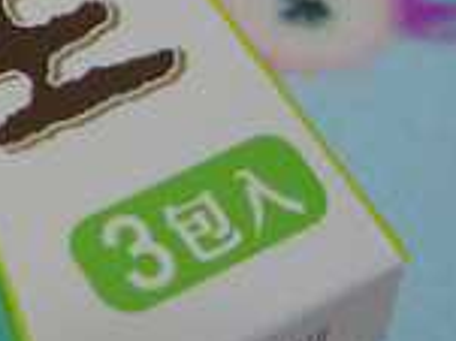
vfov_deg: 10.6
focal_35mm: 139
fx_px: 1830
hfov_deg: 13.3
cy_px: 72
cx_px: -266
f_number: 2.6
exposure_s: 1/30
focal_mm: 5.8
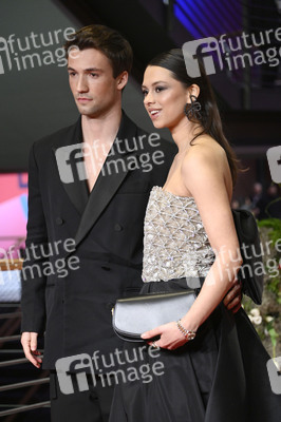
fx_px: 1431
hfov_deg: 11.2
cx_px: 140
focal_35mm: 122
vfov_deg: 16.8
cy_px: 211
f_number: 5.6
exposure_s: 1/200
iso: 5000
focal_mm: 122
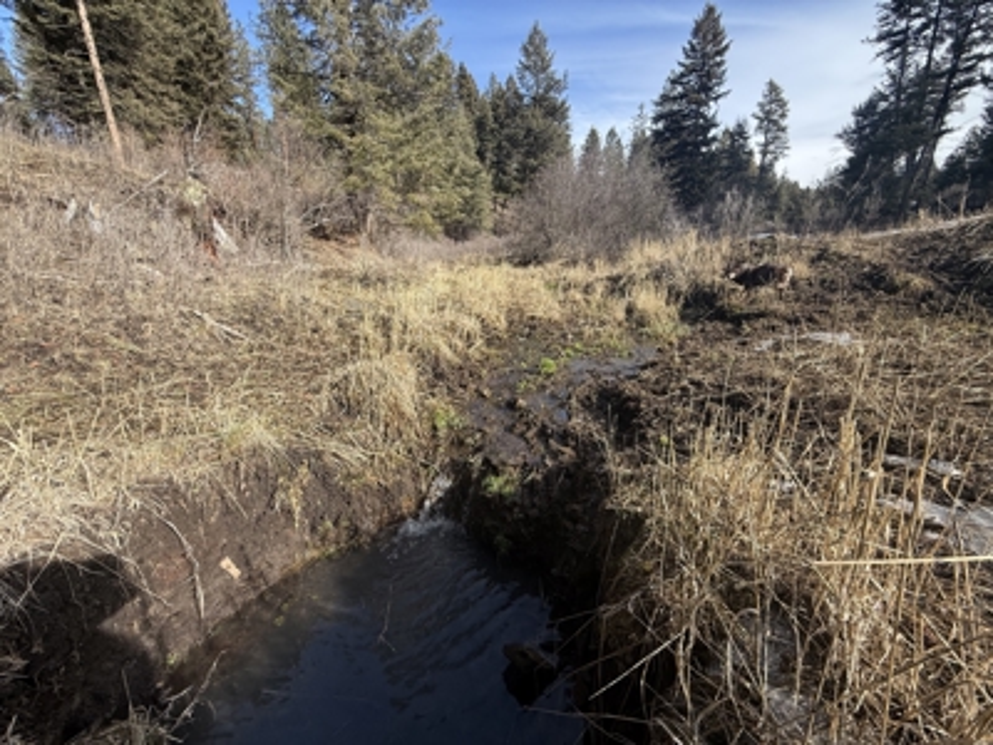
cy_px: 372
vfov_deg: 85.7
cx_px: 496
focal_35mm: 14
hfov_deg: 102.1
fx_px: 402
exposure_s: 1/482
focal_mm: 2.22
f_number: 2.2
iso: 50
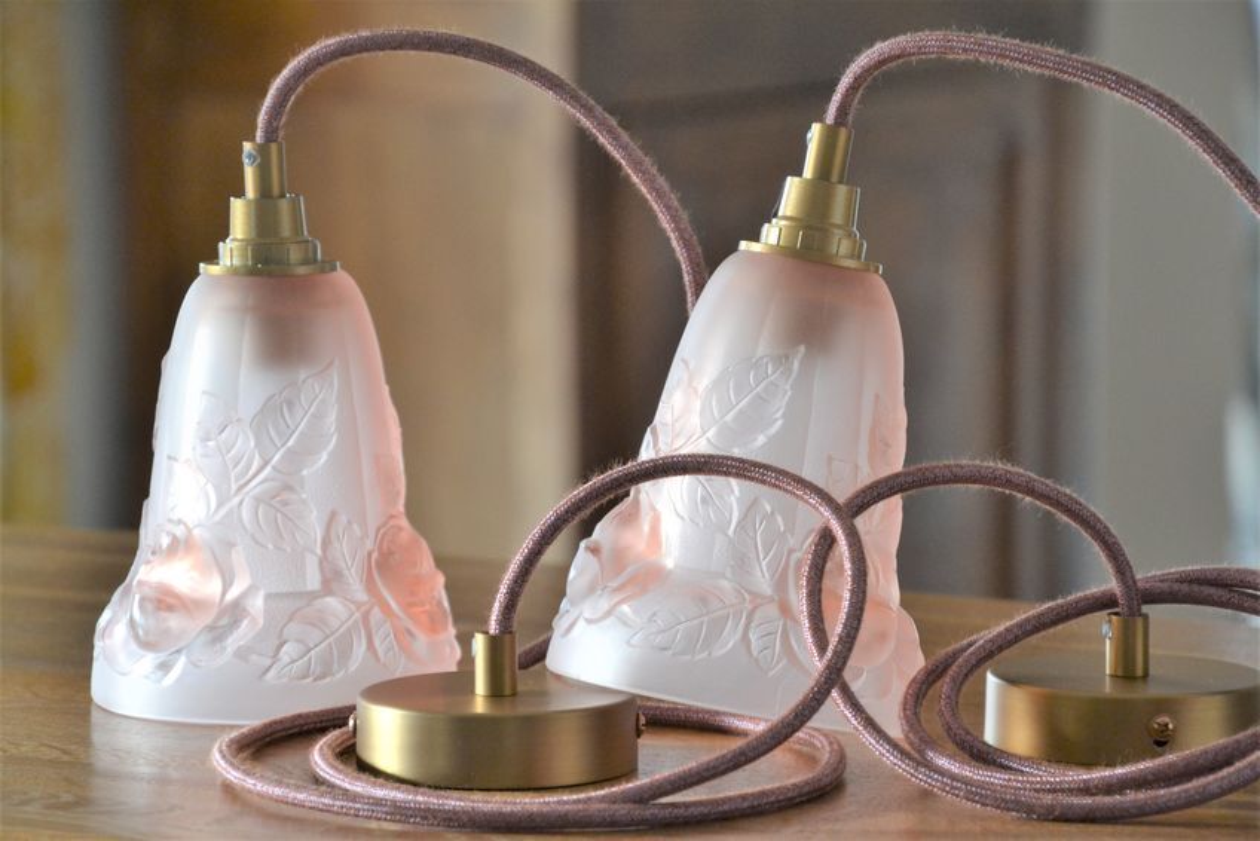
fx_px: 5514
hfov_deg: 13.0
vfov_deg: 8.7
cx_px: 630
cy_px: 420
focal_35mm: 158
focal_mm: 105
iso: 800
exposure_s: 1/125
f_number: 5.6
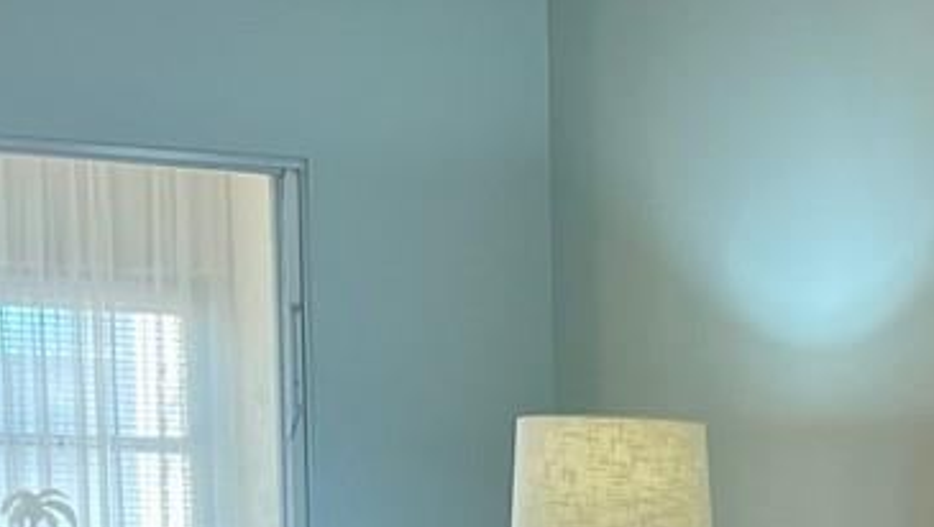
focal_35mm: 124
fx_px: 3073
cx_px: 914
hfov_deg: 16.9
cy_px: 998
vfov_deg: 9.3
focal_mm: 5.7
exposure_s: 1/60
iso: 64
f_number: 1.5
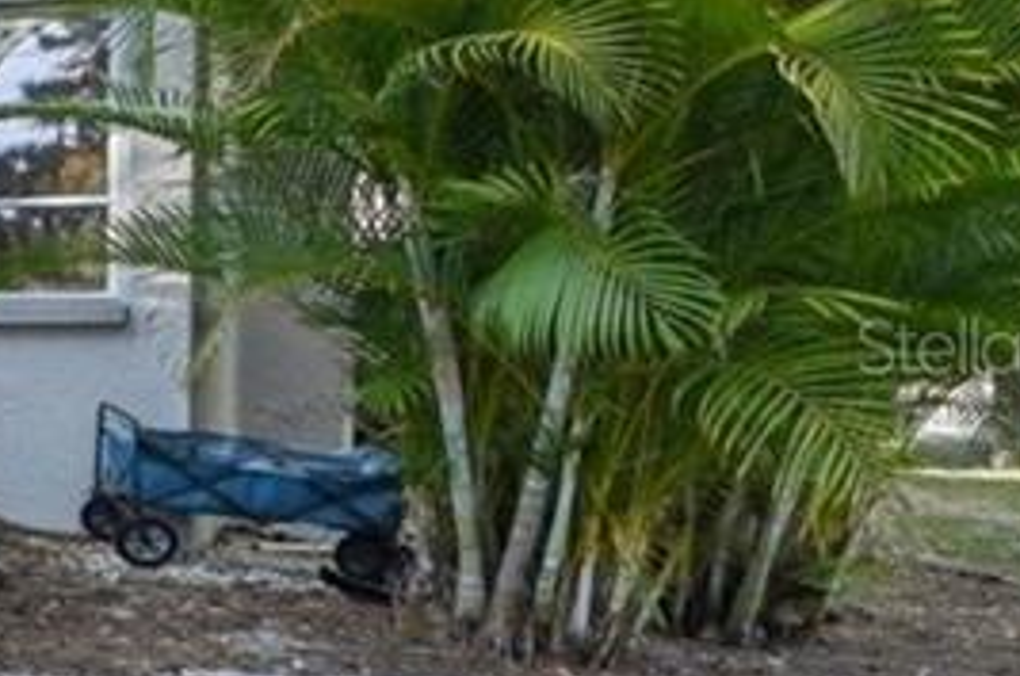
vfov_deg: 16.2
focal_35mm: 84
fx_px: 2376
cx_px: -1860
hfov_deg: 12.4
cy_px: 346
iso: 400
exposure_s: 1/640
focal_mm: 14
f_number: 8
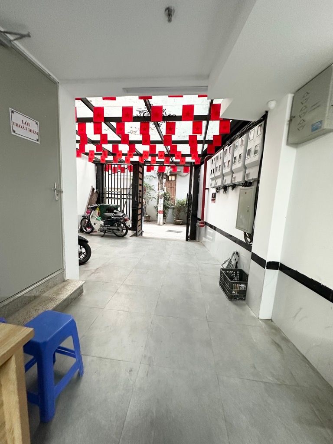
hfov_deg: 85.7
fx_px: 180
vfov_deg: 102.1
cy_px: 222
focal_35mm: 14
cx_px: 166
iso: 400
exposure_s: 1/50
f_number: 2.2
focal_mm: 2.22
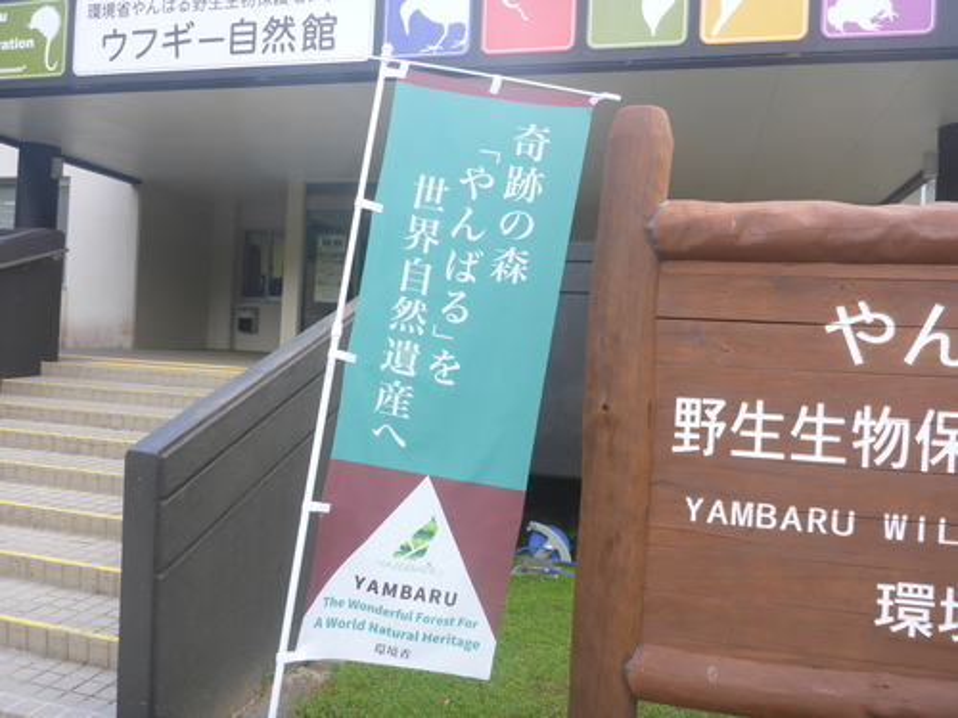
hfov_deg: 63.4
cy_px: 359
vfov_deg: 49.7
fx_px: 775
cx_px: 479
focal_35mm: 28
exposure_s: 1/80
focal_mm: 4.9
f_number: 3.3
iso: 100
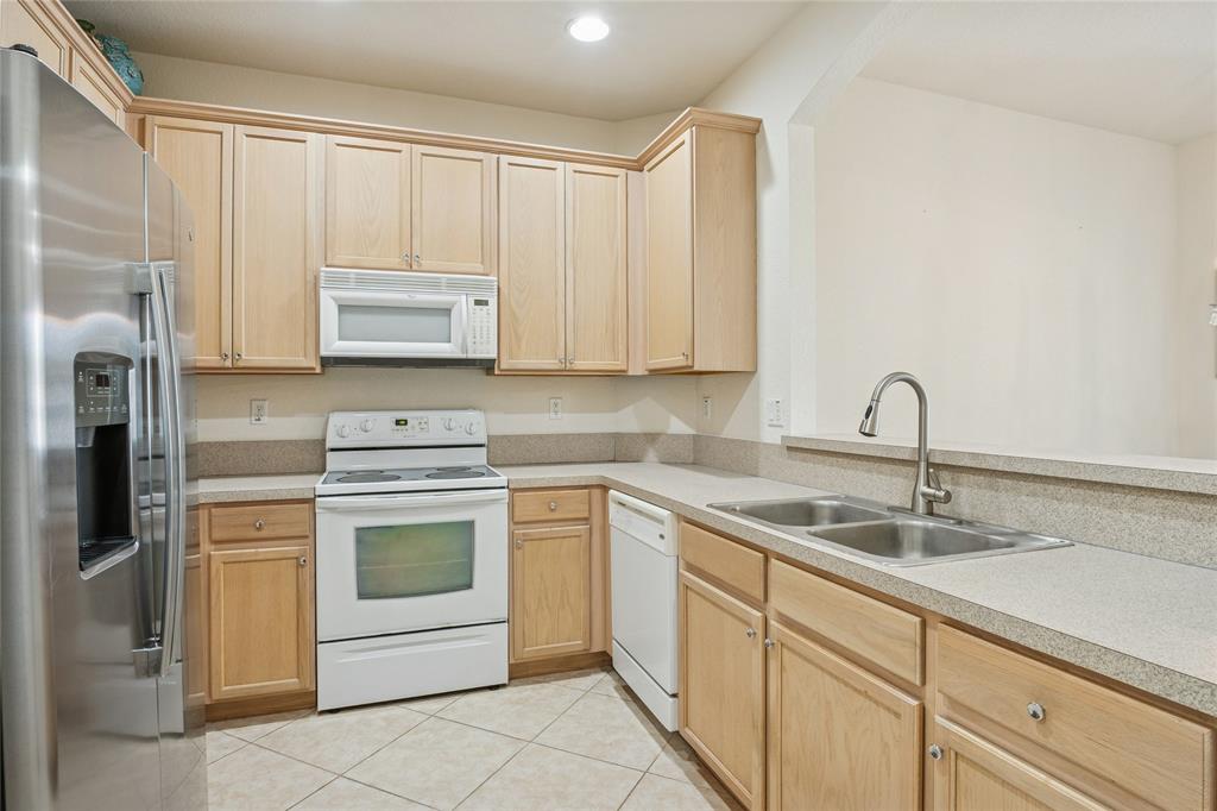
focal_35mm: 18
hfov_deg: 90.0
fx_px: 608
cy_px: 406
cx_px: 608
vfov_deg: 67.3
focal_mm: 12
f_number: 9
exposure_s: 1/5
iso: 200
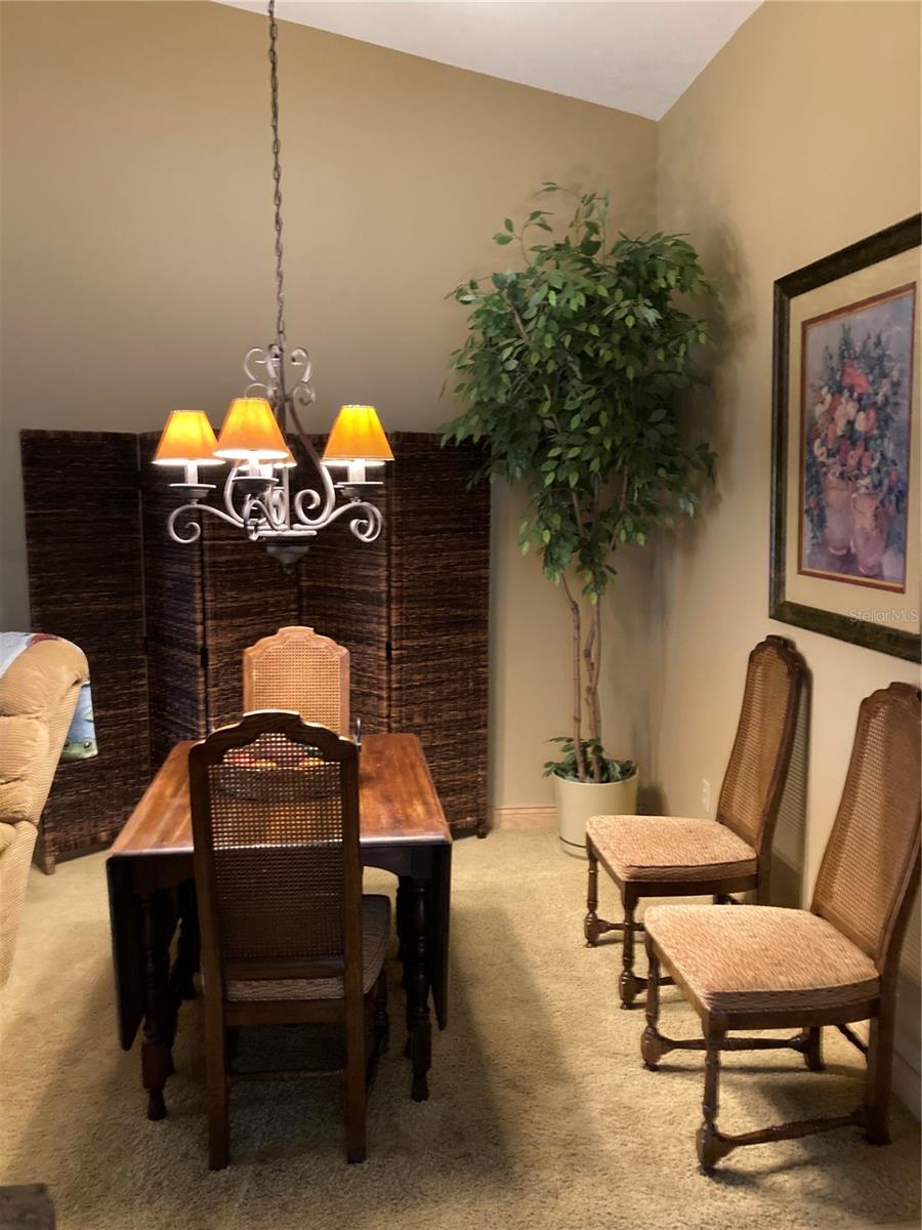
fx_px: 994
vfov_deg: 63.4
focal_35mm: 28
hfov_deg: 49.7
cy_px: 615
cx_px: 461
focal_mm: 3.99
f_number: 1.8
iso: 640
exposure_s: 1/24
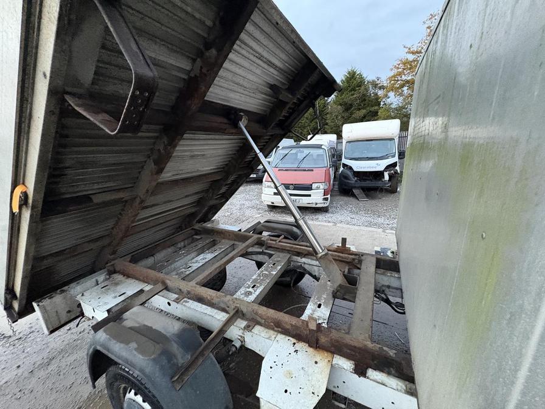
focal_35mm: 14
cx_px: 272
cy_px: 204
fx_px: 220
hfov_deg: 102.1
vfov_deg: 85.7
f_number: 2.2
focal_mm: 2.22
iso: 640
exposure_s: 1/60
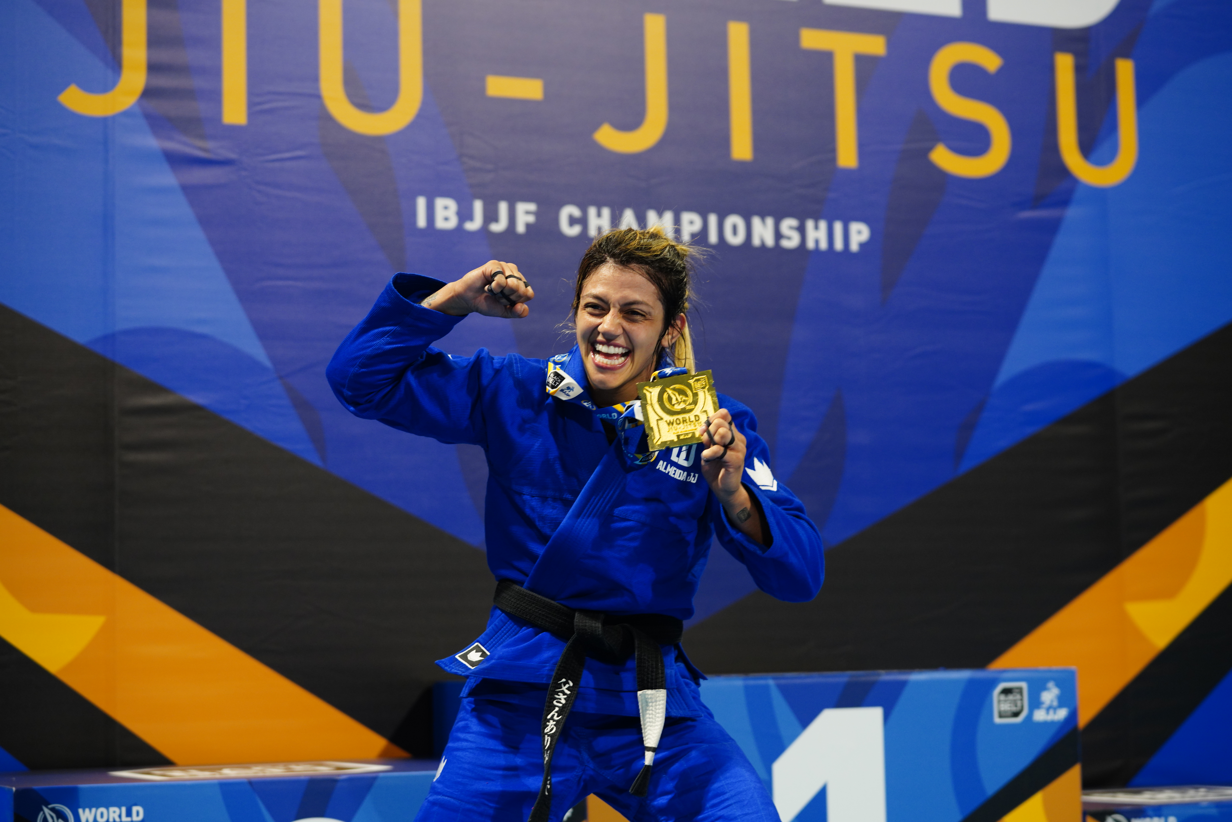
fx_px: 2395
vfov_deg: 19.5
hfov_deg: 28.8
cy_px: 411
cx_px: 616
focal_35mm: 70
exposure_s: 1/100
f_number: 3.2
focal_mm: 70
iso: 1000
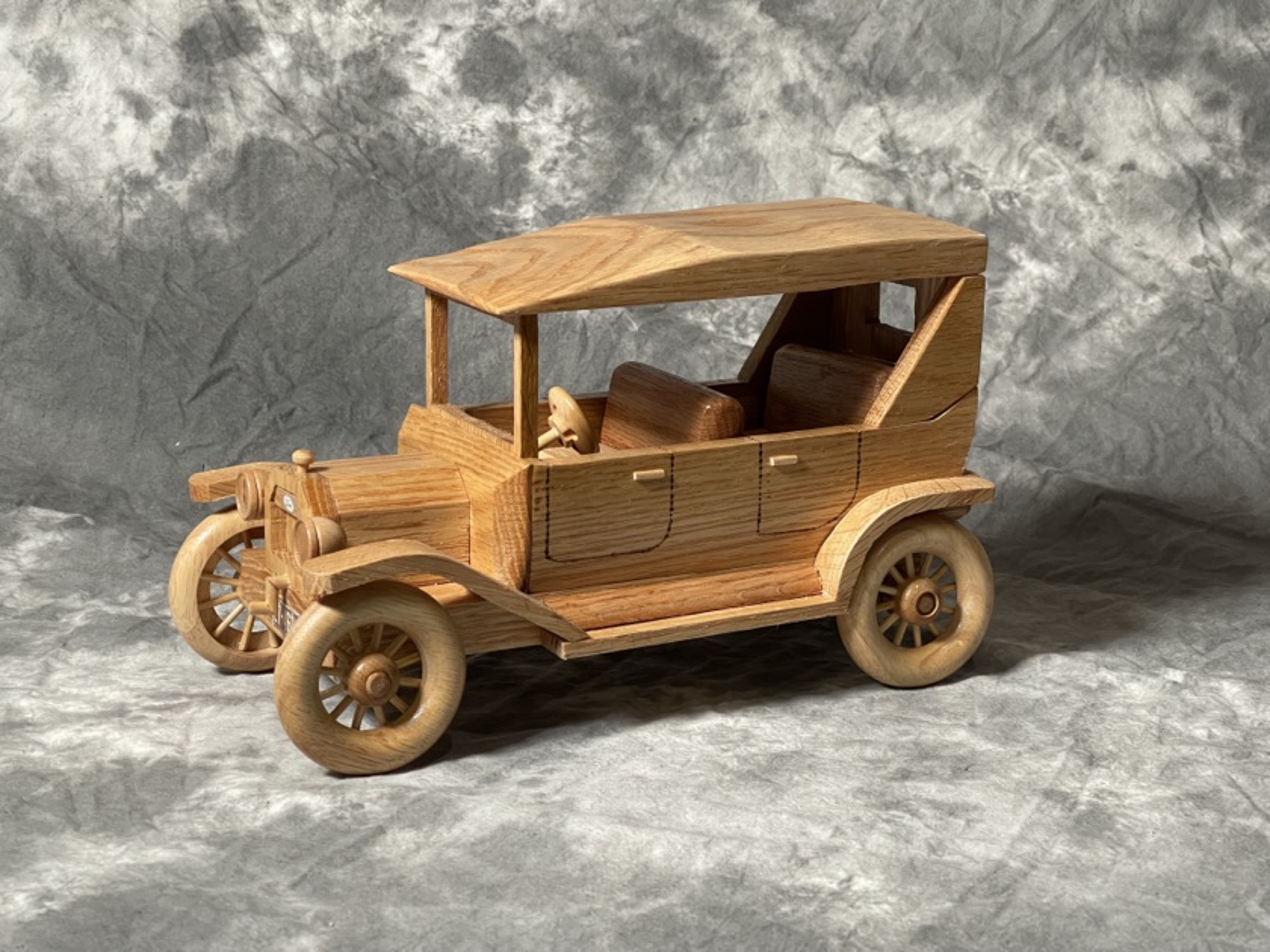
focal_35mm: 64
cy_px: 476
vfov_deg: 22.9
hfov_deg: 30.3
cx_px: 635
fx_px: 2348
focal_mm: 7.5
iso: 320
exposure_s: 1/60
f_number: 2.2
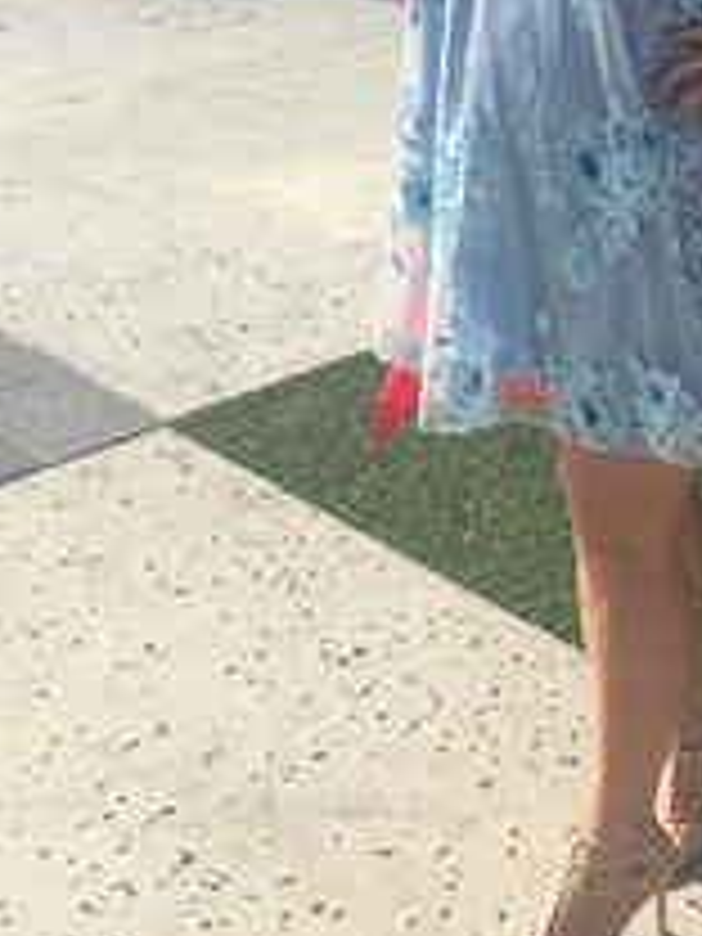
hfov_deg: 21.3
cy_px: 104
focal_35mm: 67
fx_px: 1812
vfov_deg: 27.9
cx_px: 662
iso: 32
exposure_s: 1/1522
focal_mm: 4.15
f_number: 2.2
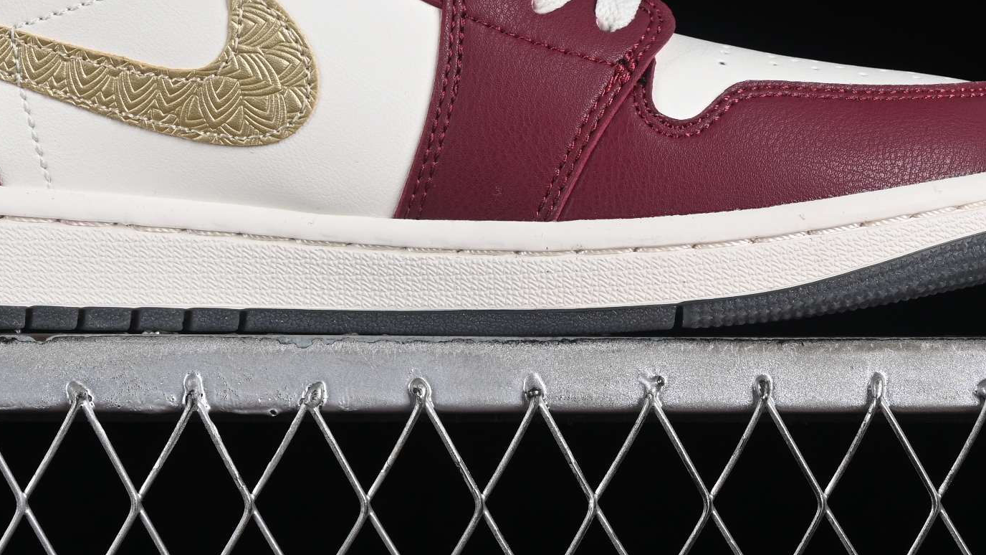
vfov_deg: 7.6
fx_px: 4157
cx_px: 324
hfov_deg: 13.5
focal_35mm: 159
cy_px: -70
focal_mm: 50
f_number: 8
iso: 160
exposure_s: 1/80
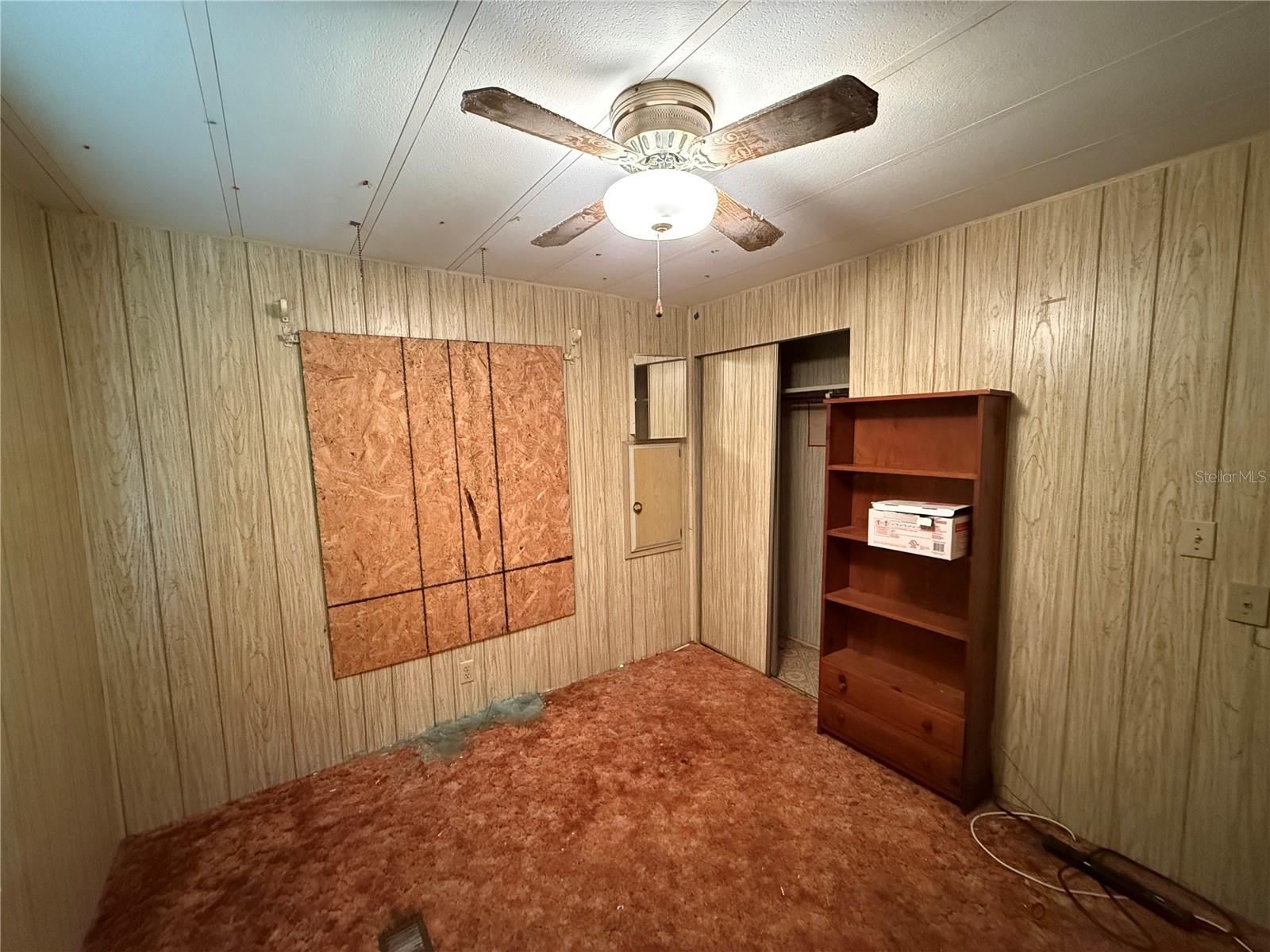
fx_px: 514
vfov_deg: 85.7
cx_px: 635
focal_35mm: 14
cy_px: 476
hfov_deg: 102.1
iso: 1250
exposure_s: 1/40
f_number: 2.2
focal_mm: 2.22
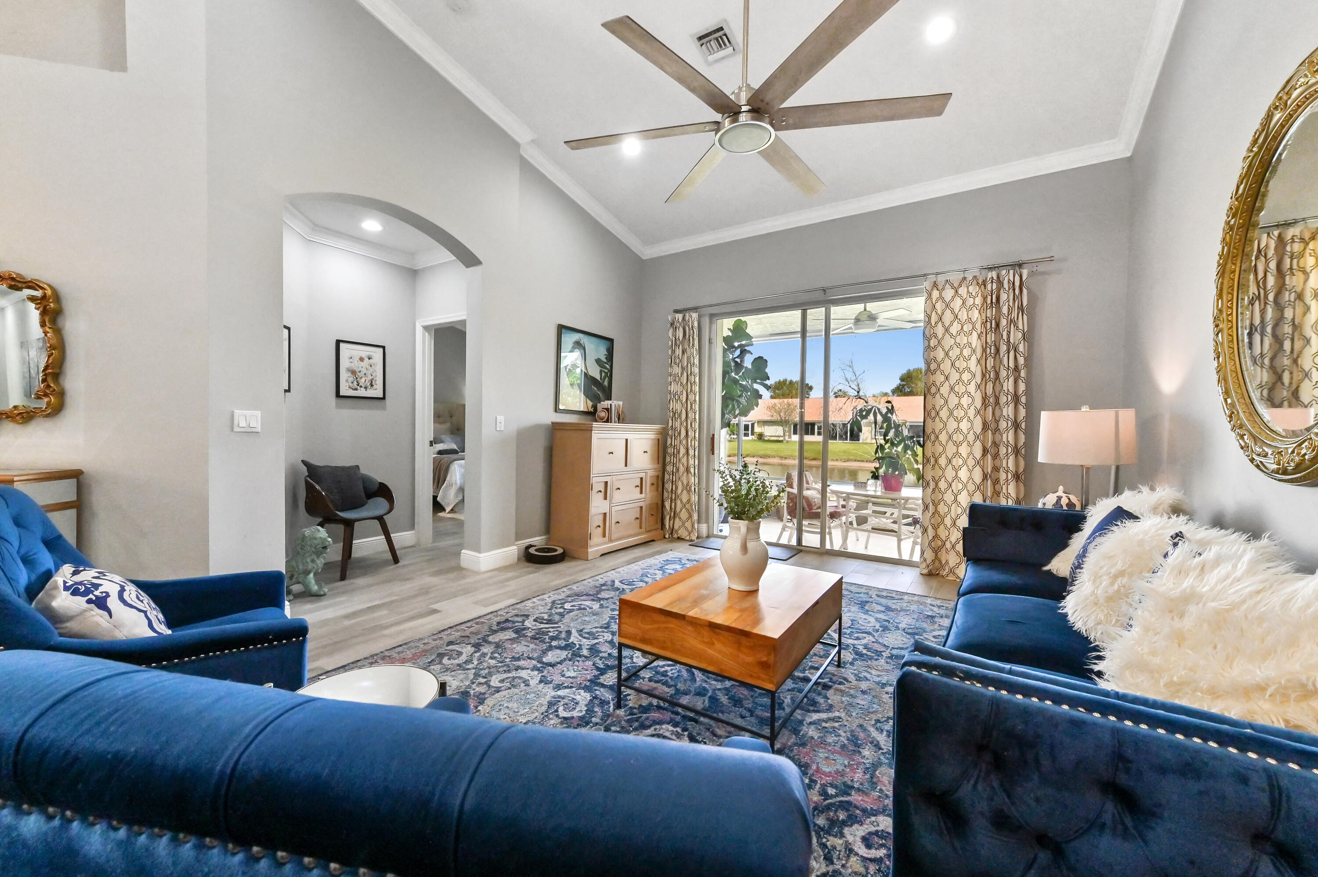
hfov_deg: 104.3
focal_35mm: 14
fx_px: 512
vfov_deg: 81.1
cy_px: 438
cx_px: 659
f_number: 11
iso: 2000
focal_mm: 14
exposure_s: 1/125
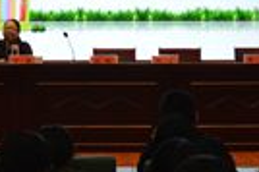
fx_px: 956
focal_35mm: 133
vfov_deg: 10.2
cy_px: -19
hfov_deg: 15.4
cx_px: 97
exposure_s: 1/30
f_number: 10
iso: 800
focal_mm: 24
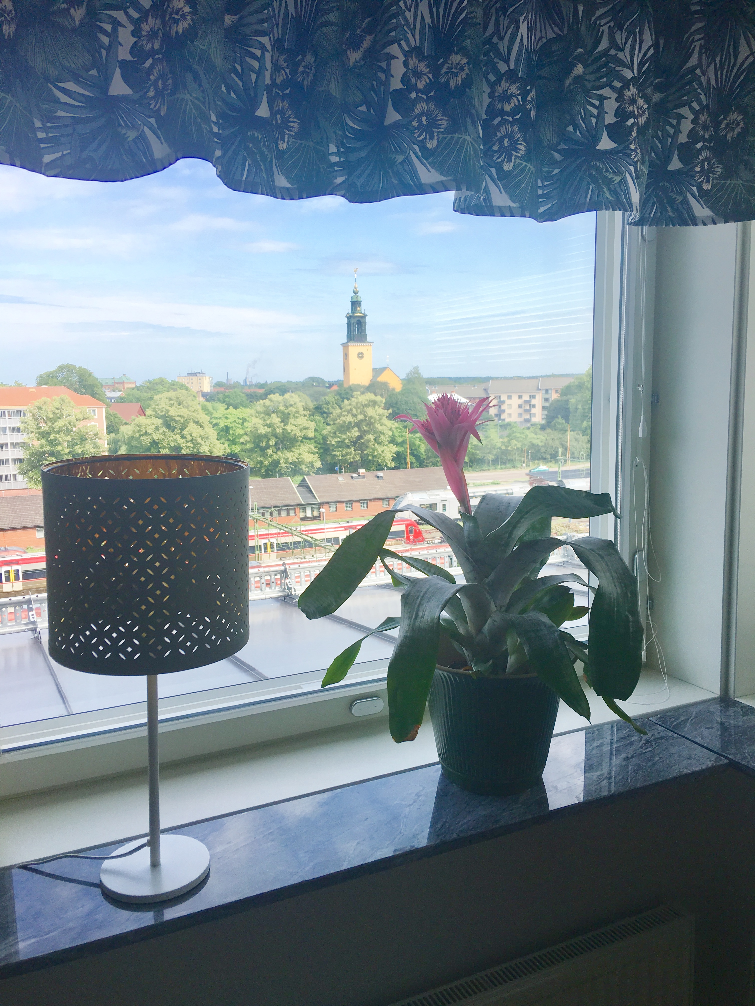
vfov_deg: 61.7
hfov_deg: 48.2
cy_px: 503
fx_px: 843
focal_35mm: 29
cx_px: 378
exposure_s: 1/447
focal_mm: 4.15
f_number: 2.2
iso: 25
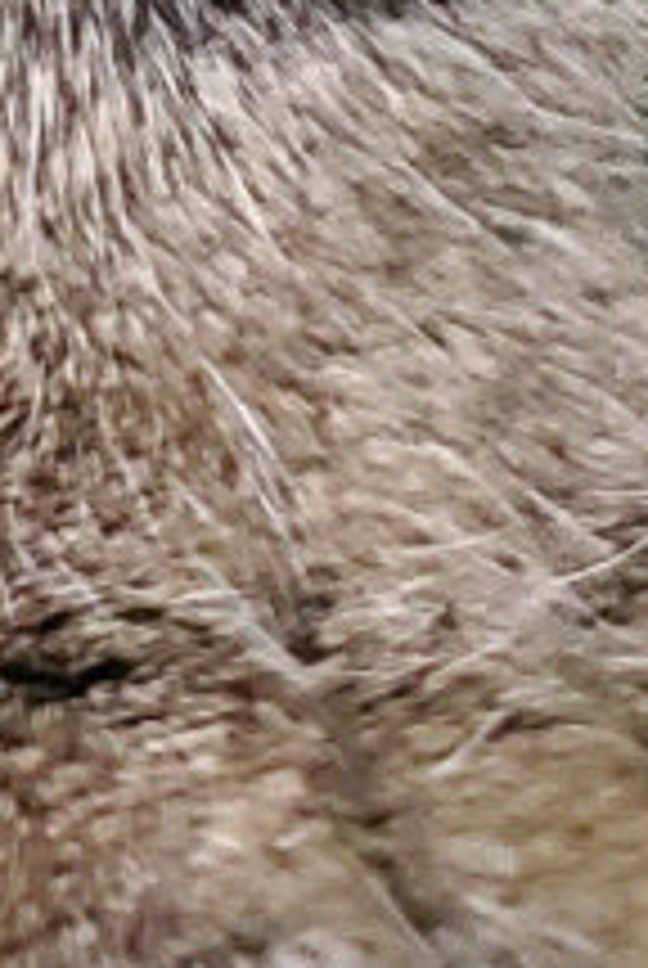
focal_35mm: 201
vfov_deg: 8.4
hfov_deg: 6.6
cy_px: -2040
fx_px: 5409
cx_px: -810
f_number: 1.5
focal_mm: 4.3
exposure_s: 1/24
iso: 500
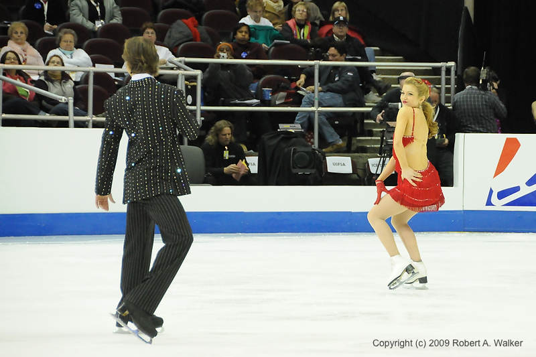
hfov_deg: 10.2
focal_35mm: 202
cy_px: 178
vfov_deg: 6.8
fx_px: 3014
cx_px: 268
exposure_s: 1/500
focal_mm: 135
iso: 3200
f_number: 5.6
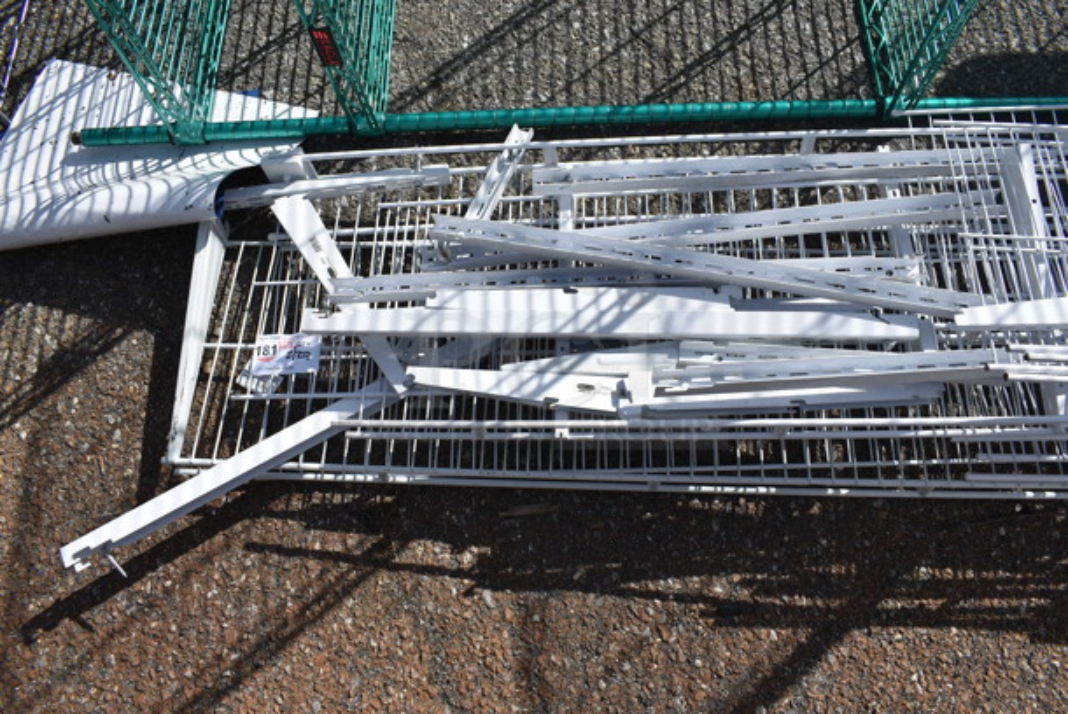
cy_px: 357
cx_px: 534
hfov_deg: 67.3
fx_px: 802
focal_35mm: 27
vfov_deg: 48.0
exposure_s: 1/640
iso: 200
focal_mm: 18
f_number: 8
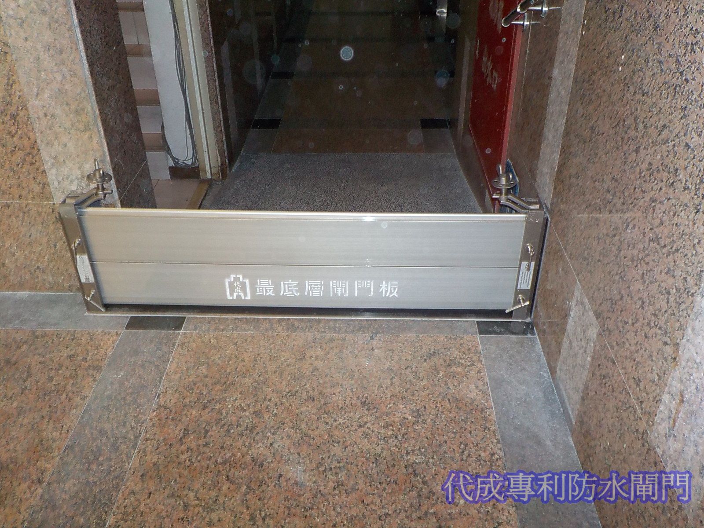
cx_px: 352
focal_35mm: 30
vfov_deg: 46.8
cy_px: 264
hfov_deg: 60.0
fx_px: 610
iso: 200
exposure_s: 1/30
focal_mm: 4.1
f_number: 3.3
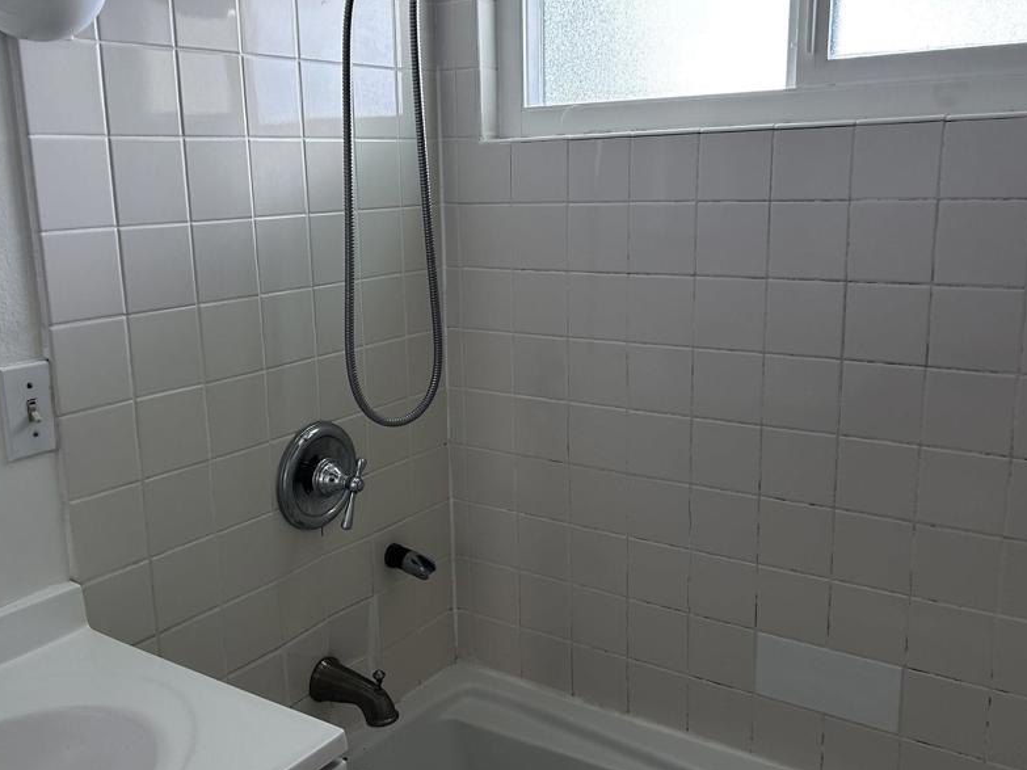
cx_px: 447
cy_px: 396
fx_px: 1009
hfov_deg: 53.8
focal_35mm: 34
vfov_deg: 41.8
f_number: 1.5
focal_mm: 5.7
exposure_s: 1/121
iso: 125
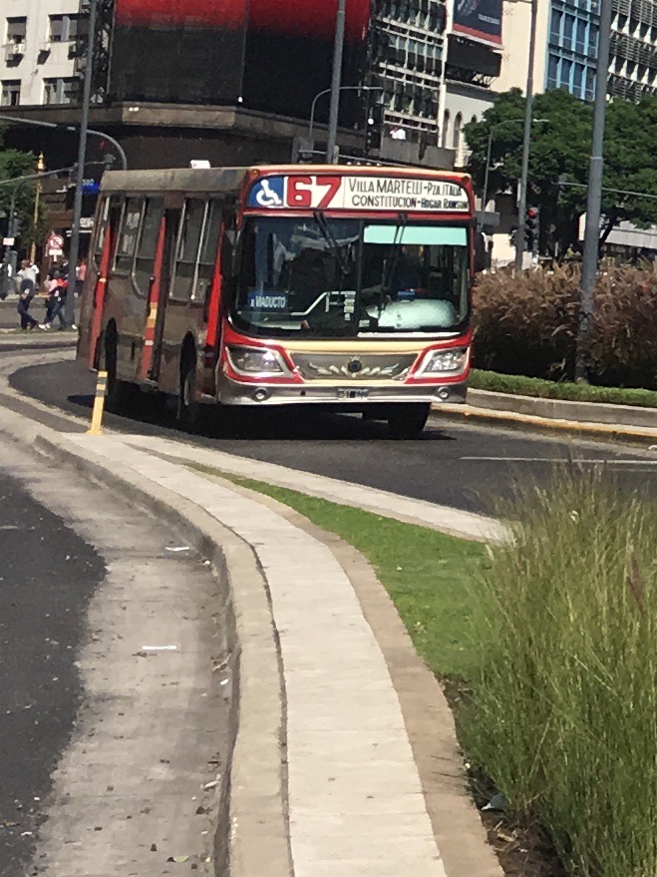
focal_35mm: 133
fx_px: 3367
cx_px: 1724
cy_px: -116
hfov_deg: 9.5
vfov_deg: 14.5
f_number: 2.2
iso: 25
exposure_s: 1/2262
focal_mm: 4.15
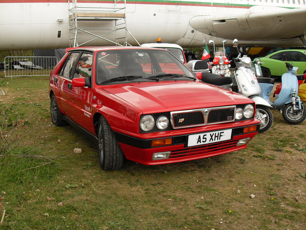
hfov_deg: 50.1
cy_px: 115
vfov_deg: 38.7
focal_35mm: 37
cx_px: 153
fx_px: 327
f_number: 2.8
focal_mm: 6.3
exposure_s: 1/250
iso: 80
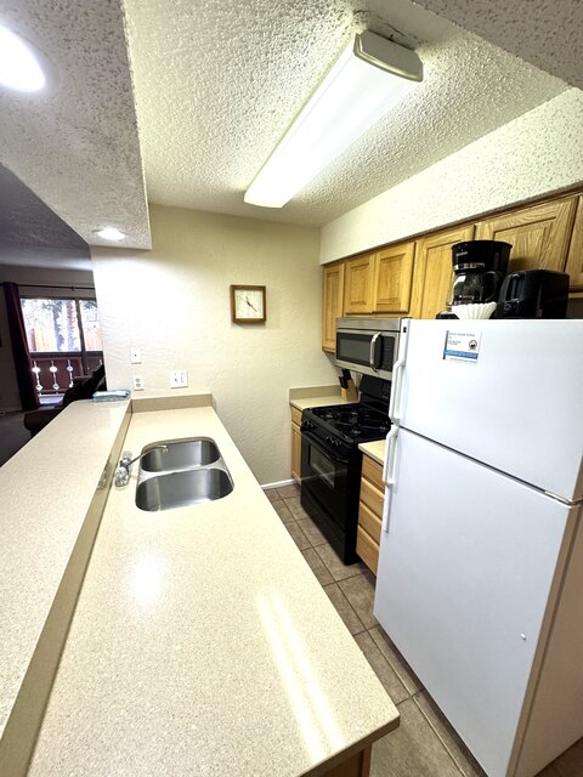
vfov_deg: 102.1
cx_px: 292
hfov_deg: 85.7
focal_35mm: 14
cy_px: 388
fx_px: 314
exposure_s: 1/120
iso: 250
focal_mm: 2.22
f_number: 2.2
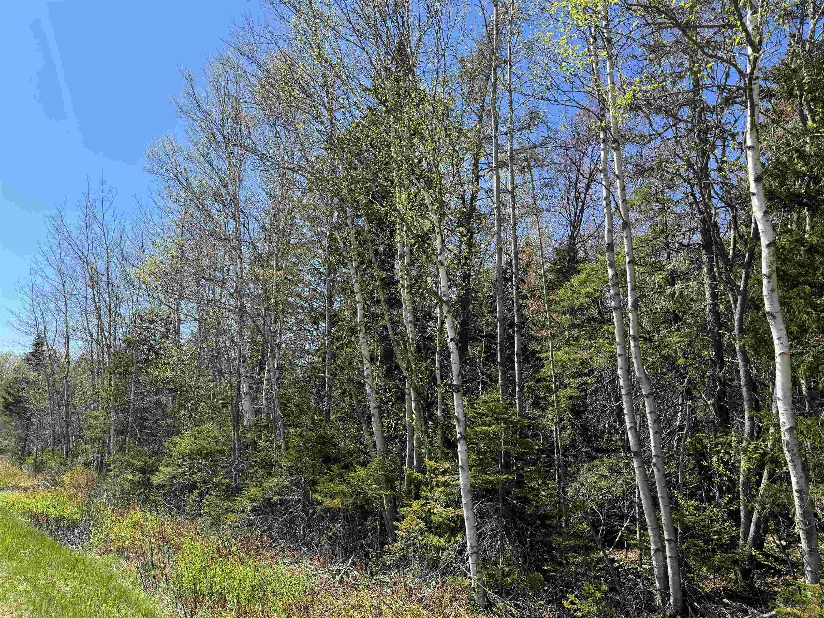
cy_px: 309
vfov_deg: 56.8
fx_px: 571
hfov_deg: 71.6
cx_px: 412
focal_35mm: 24
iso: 80
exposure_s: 1/1980
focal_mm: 6.76
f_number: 1.78
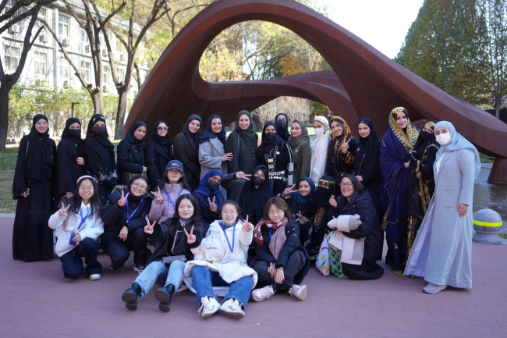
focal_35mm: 35
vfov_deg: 37.8
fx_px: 493
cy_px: 169
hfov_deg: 54.4
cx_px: 254
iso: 125
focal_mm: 35
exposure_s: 1/160
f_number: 4
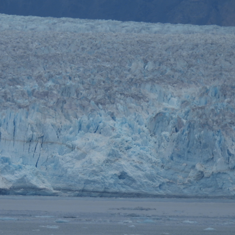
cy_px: 115
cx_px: 93
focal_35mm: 1505
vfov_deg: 1.2
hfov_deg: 1.2
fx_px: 11559
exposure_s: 1/500
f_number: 5.6
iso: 100
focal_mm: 196
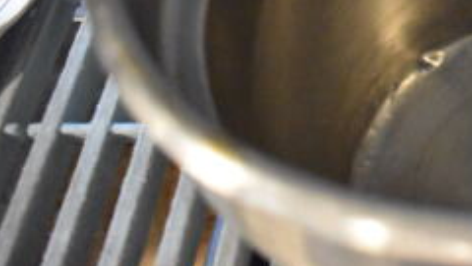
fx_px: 901
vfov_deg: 15.5
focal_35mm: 72
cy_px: -124
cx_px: 560
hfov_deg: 26.3
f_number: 3.5
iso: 10000
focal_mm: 18
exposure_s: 1/125
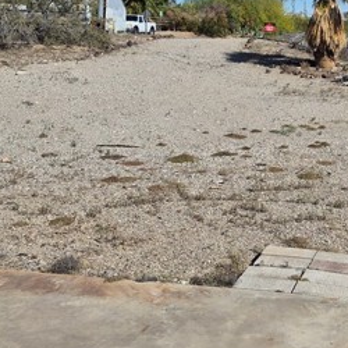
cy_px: 74
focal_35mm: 52
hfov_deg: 30.8
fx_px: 591
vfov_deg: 32.0
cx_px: 333
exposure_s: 1/7696
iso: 64
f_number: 1.8
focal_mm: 5.4
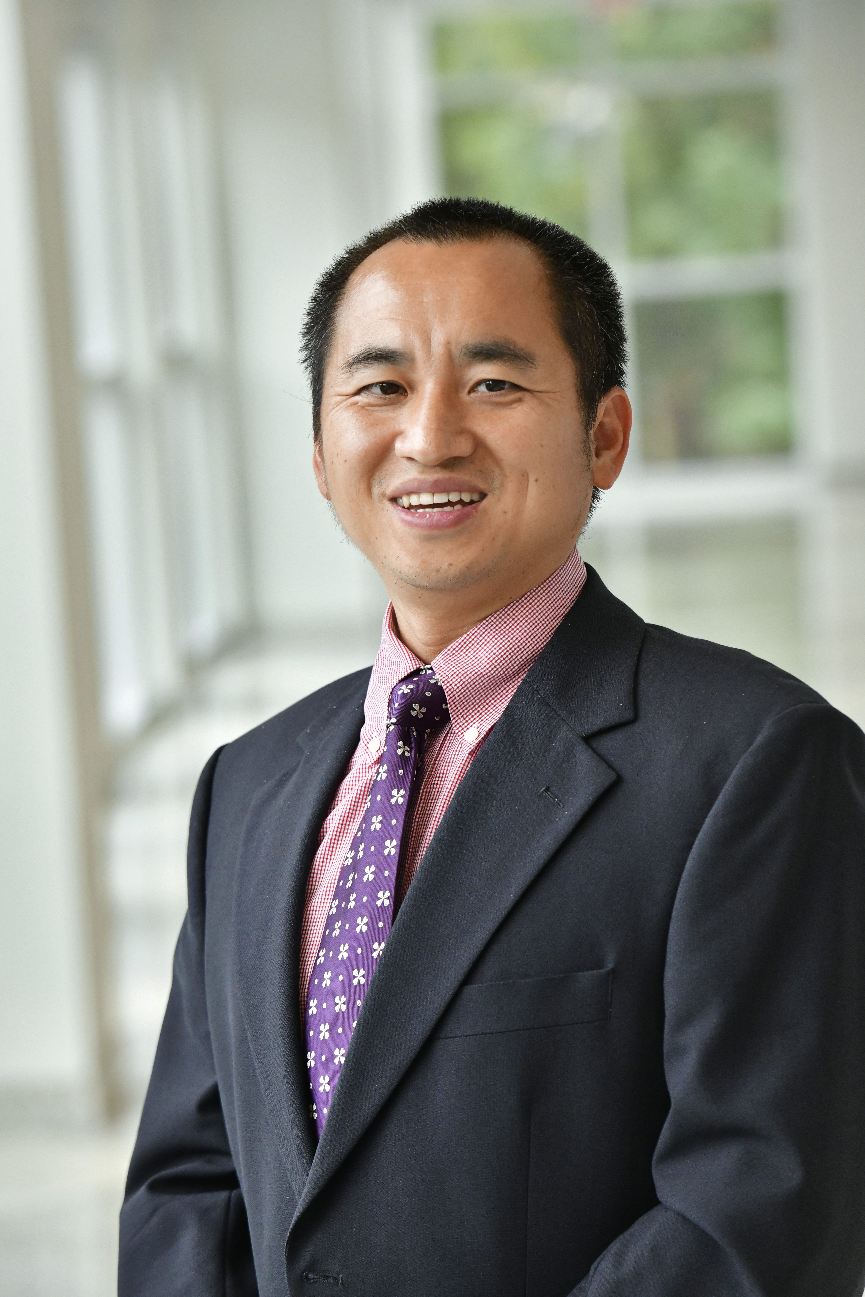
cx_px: 432
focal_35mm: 170
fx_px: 6127
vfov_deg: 12.1
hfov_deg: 8.1
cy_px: 648
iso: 2000
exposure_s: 1/320
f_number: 6.3
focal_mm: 170
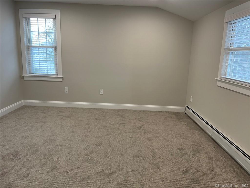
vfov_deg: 53.1
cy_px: 94
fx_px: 188
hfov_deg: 67.3
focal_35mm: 26
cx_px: 125
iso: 100
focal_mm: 5.1
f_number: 1.6
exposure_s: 1/60
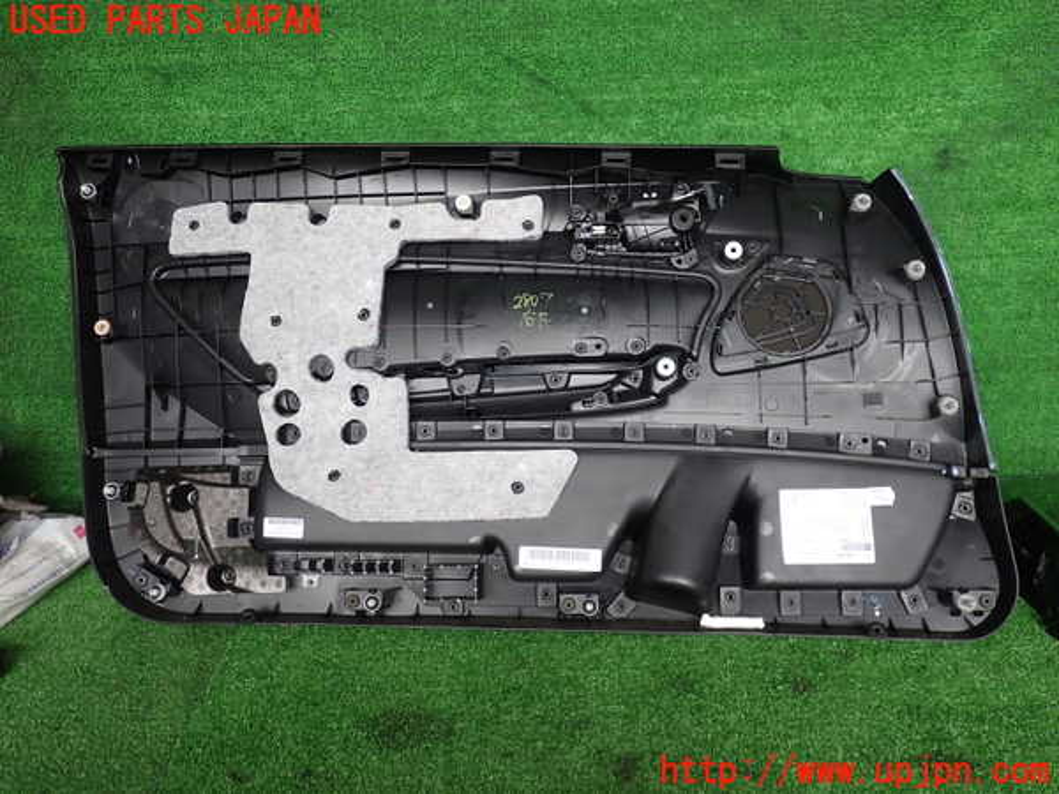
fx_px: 918
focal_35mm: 30
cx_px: 530
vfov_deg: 46.8
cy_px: 397
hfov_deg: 60.0
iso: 160
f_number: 2.3
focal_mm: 5.4
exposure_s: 1/60
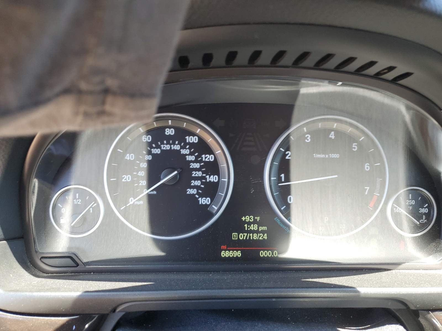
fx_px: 332
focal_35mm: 26
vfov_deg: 53.1
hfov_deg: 67.3
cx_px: 221
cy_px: 166
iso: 52
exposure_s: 1/100
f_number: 1.5
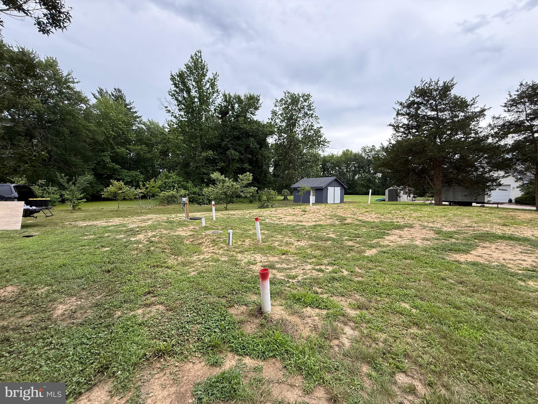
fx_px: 218
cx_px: 269
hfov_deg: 102.1
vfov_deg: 85.7
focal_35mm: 14
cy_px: 202
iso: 64
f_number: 2.2
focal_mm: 2.22
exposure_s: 1/217
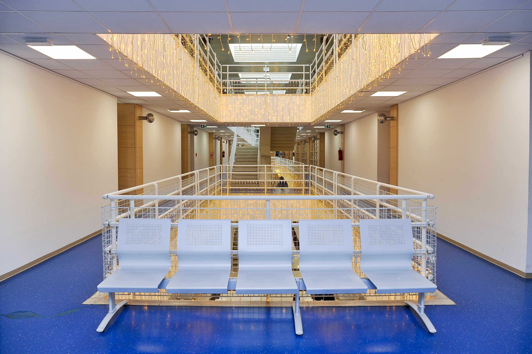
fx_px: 354
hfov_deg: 73.8
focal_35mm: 24
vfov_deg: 53.1
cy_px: 177
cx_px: 266
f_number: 6.3
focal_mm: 24
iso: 640
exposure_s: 1/160
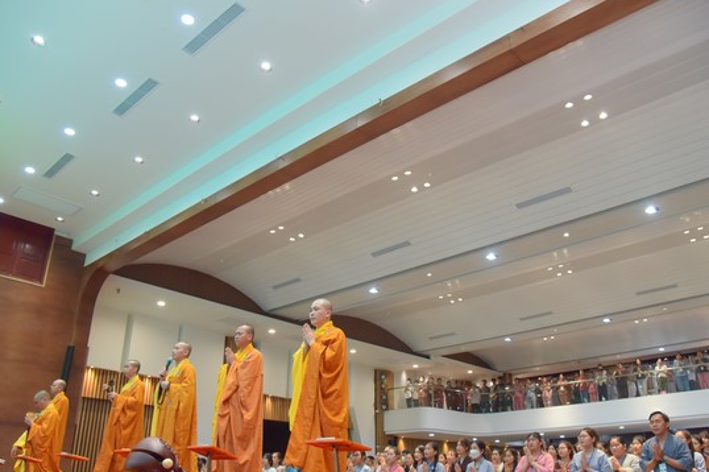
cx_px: 377
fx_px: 571
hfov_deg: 63.6
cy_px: 258
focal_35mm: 29
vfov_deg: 44.9
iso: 1250
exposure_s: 1/125
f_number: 4.5
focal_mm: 24
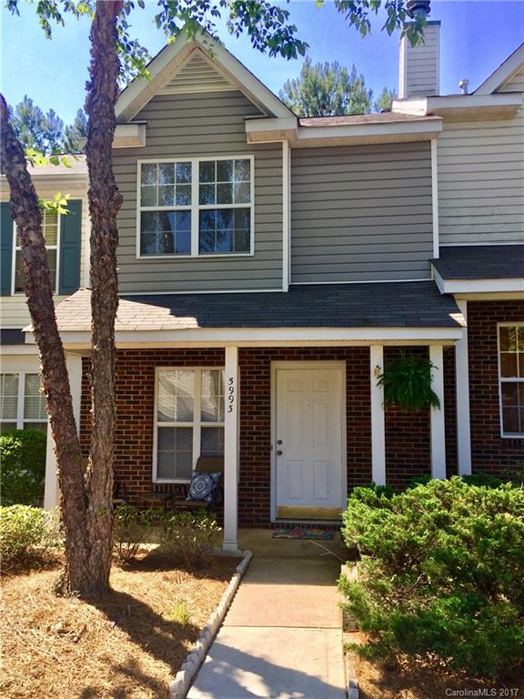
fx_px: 585
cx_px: 262
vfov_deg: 61.7
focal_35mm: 29
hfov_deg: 48.2
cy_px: 350
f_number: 2.2
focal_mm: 4.15
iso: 32
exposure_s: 1/659
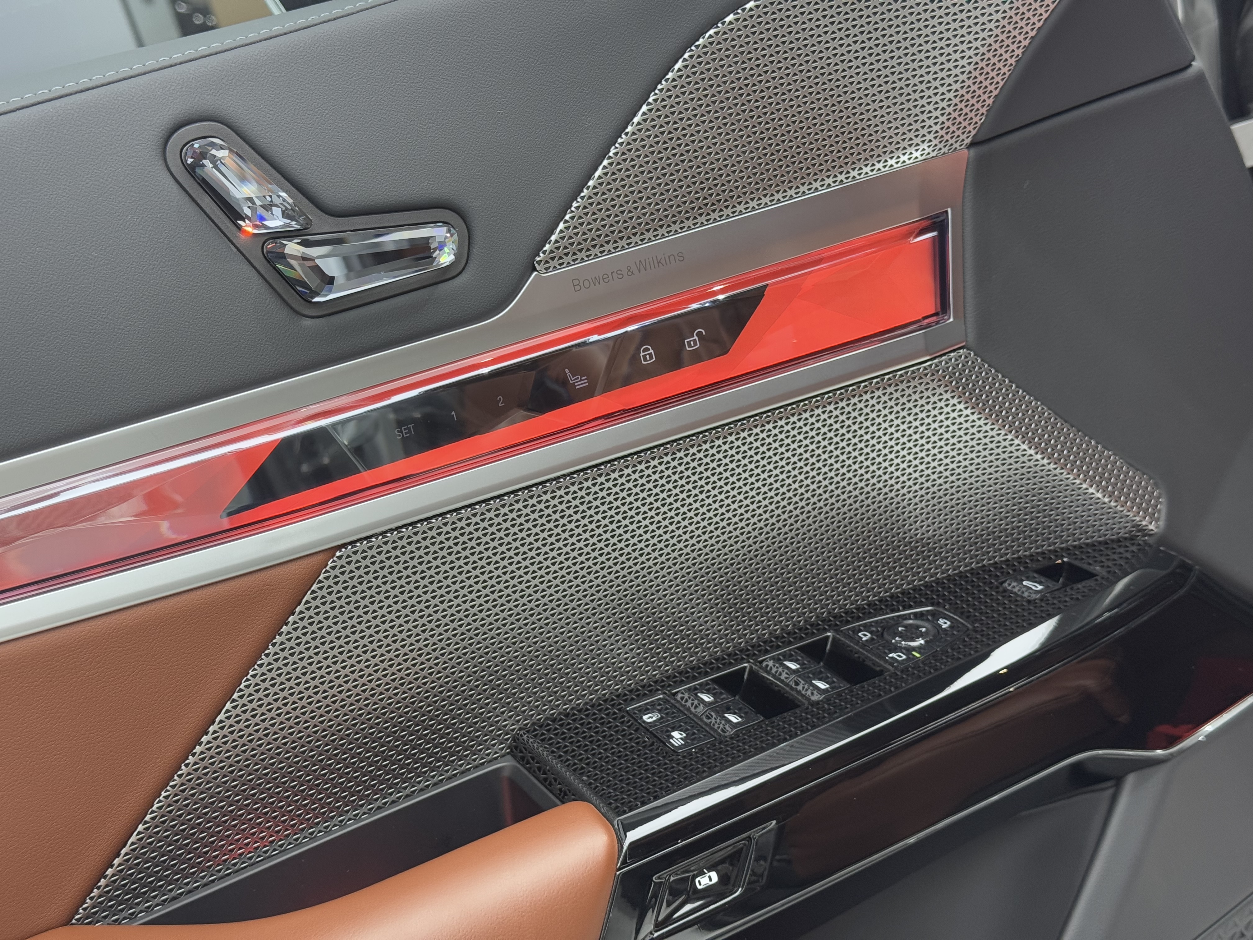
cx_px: 626
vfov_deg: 30.3
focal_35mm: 48
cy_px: 470
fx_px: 1737
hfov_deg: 39.7
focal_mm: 6.76
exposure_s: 1/50
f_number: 1.78
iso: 125
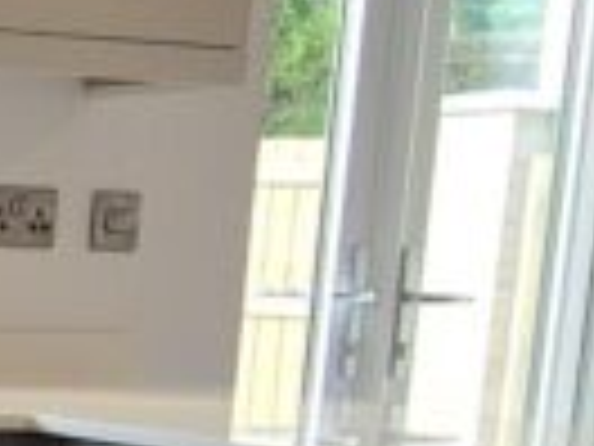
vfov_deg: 14.3
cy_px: 514
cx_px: -684
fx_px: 1733
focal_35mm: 101
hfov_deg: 14.9
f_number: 2.2
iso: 50
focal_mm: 2.2
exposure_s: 1/102
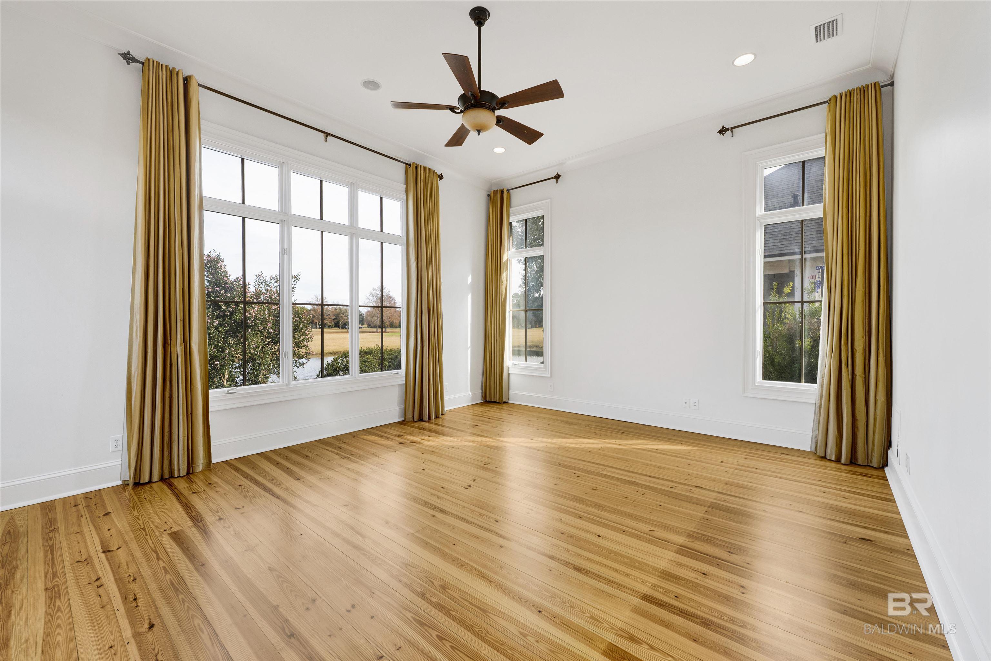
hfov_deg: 104.3
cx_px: 496
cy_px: 330
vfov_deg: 81.2
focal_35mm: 14
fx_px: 385
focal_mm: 14
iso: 500
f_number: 11
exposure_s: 1/100
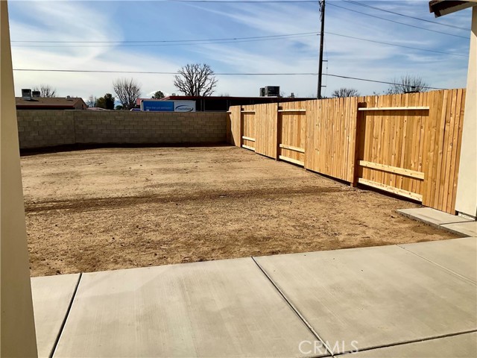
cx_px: 238
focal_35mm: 29
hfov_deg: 61.7
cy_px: 179
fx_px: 400
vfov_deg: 48.2
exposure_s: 1/4065
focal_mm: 3
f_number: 1.8
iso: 16
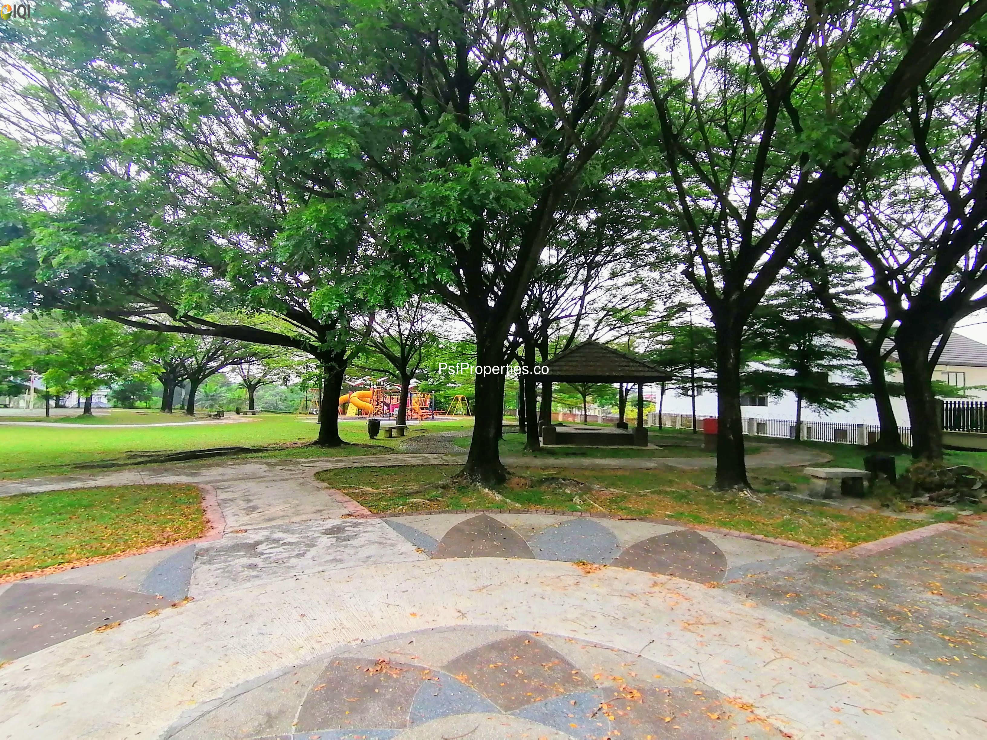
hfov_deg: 91.0
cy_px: 370
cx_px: 494
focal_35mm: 17
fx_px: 485
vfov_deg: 74.7
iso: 50
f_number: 2.4
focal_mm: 1.78
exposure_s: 1/100
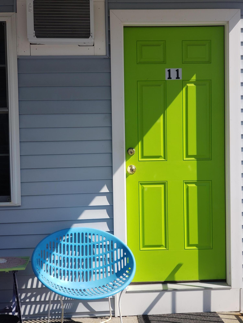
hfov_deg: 28.0
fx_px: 487
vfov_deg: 36.8
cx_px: 122
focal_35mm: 52
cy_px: 162
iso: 32
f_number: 2.4
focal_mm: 6
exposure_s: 1/746
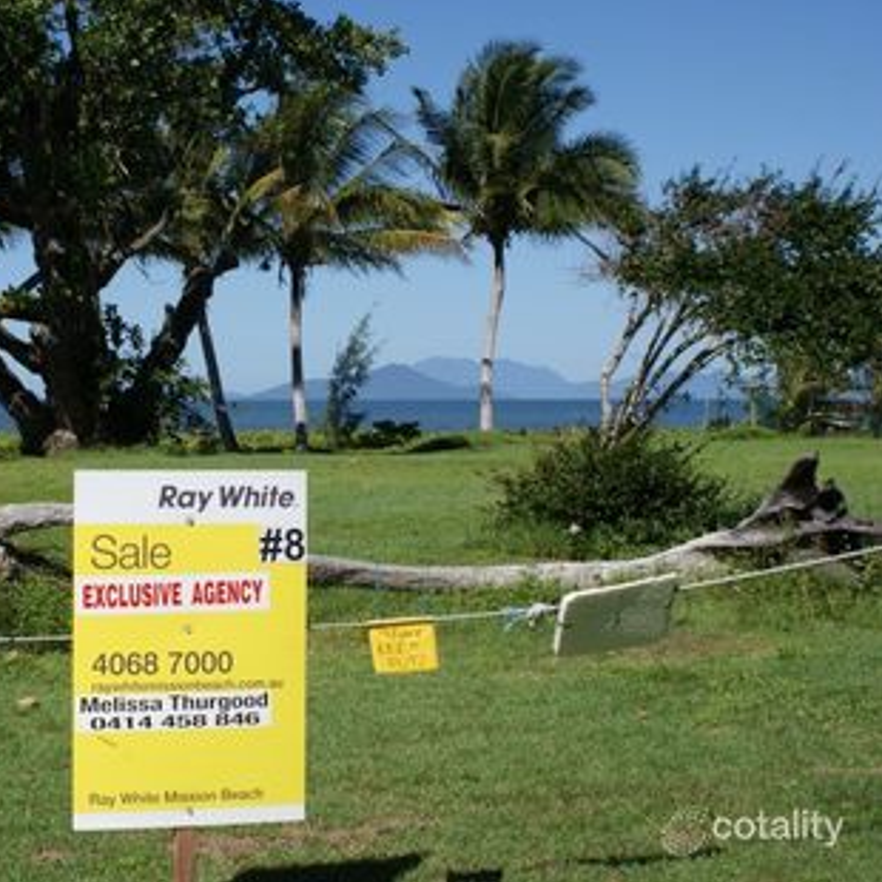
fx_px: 1672
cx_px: 222
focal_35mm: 58
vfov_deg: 29.6
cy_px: 440
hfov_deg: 29.1
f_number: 13
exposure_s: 1/160
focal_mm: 30
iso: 100
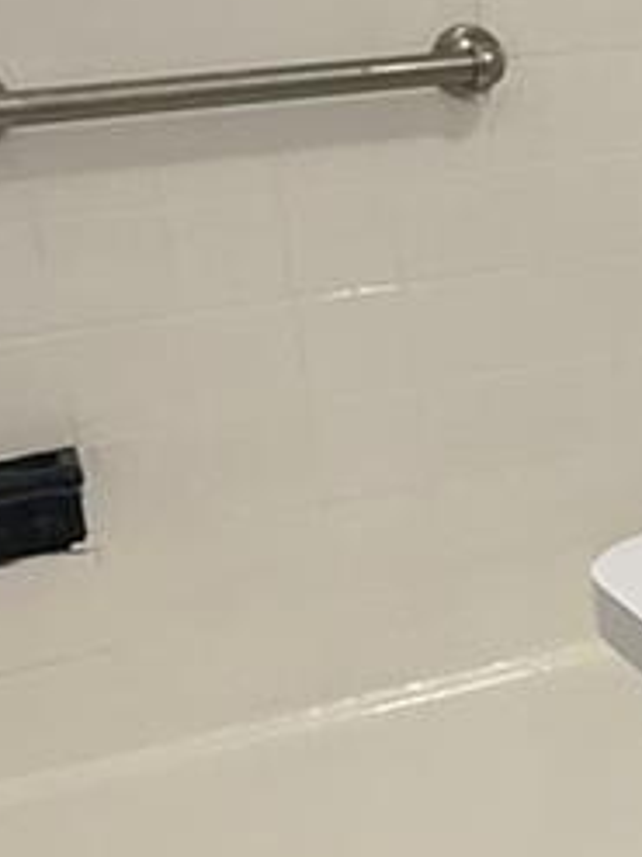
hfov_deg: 15.0
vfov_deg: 22.5
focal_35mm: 87
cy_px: 444
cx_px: 1110
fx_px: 2153
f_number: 2.2
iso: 200
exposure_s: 1/120
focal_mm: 2.22
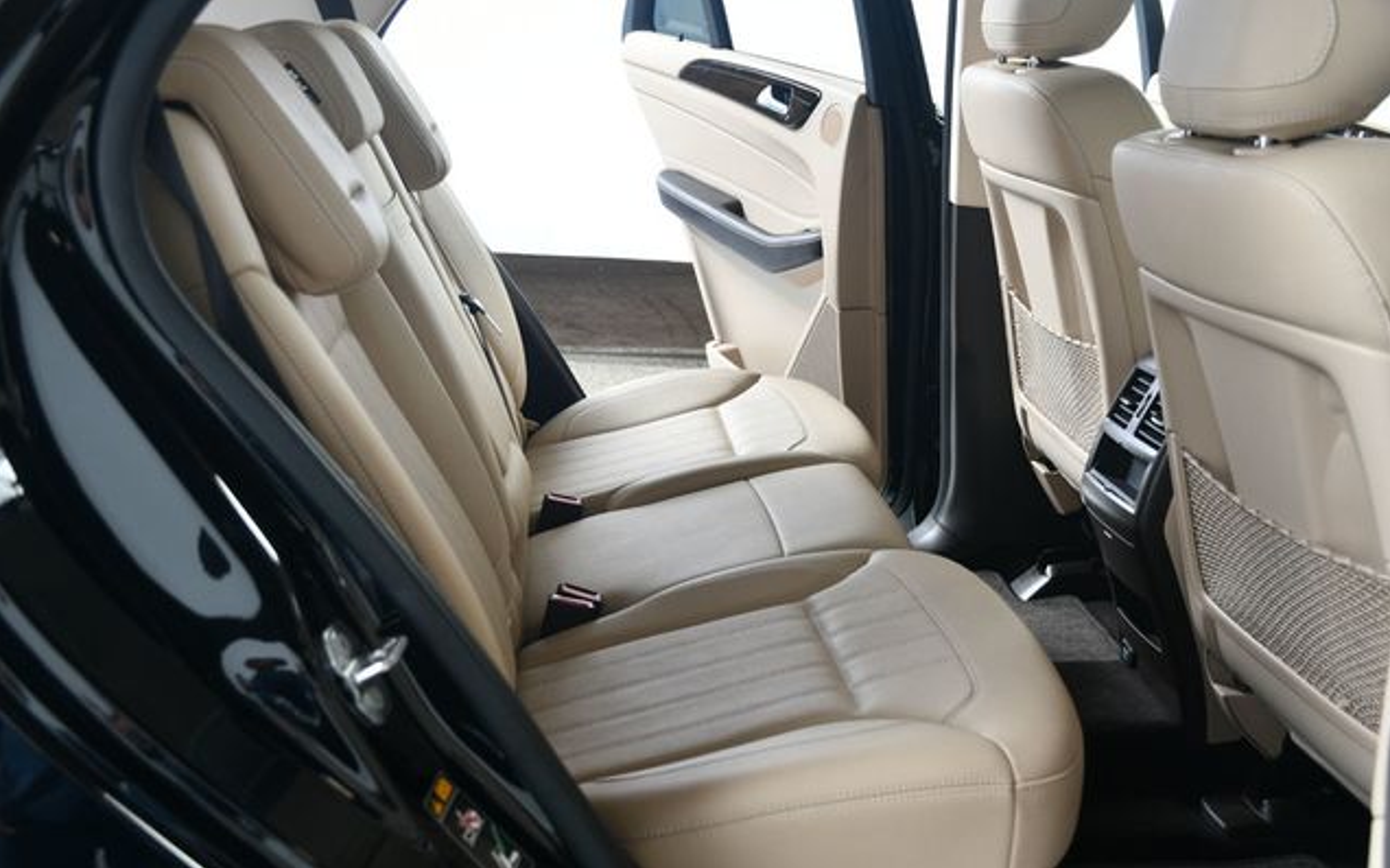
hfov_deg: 49.3
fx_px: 1515
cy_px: 464
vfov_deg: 32.0
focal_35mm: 40
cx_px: 697
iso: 100
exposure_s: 1/160
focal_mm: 26
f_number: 4.5
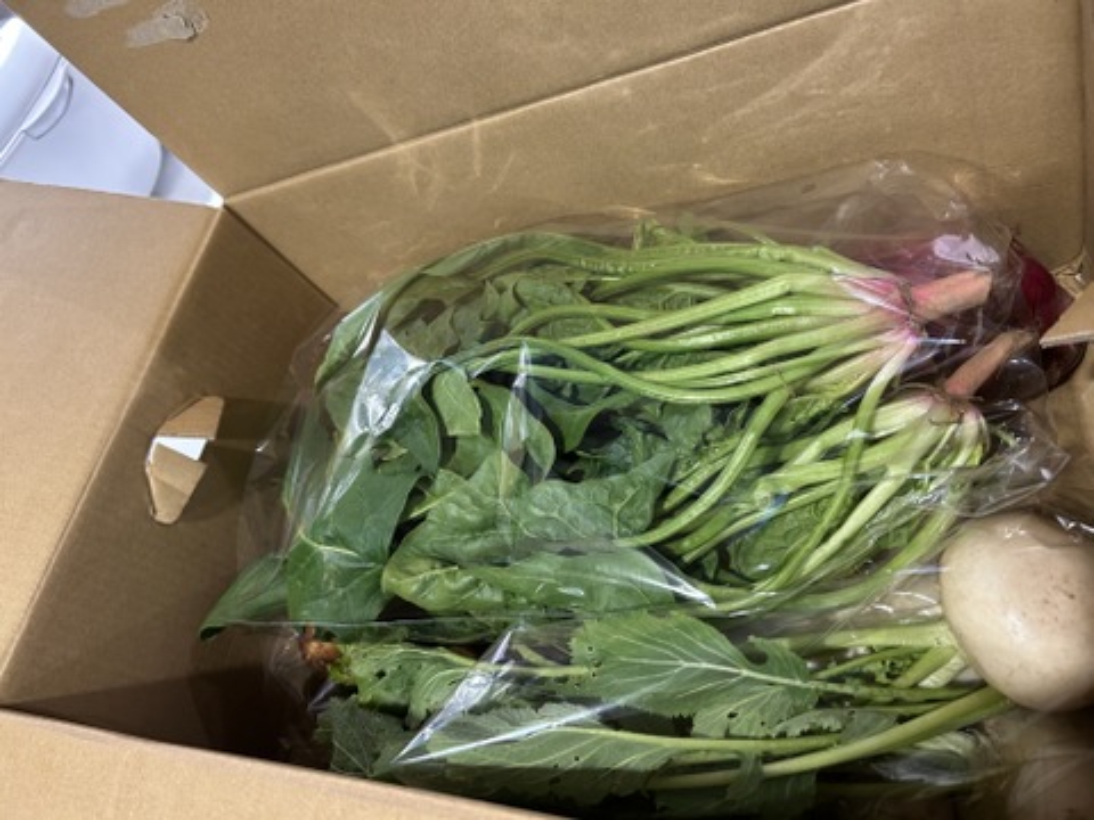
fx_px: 822
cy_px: 410
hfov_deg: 67.3
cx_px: 547
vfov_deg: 53.1
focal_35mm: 26
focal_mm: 5.7
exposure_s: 1/50
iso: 250
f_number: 1.5
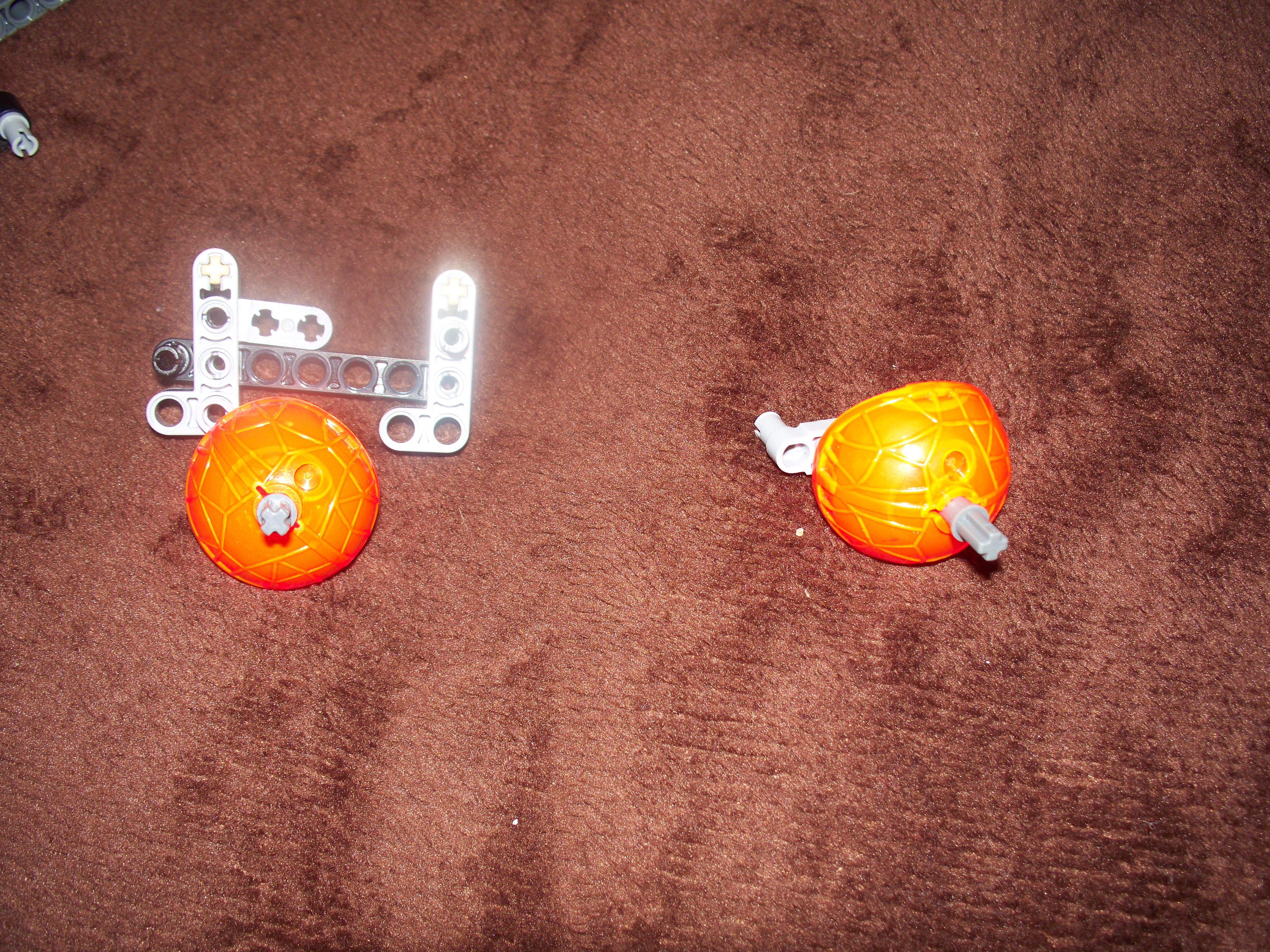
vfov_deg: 40.7
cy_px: 476
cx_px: 635
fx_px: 1284
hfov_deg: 52.6
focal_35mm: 35
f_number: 2.8
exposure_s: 1/30
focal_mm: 7.54
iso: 80
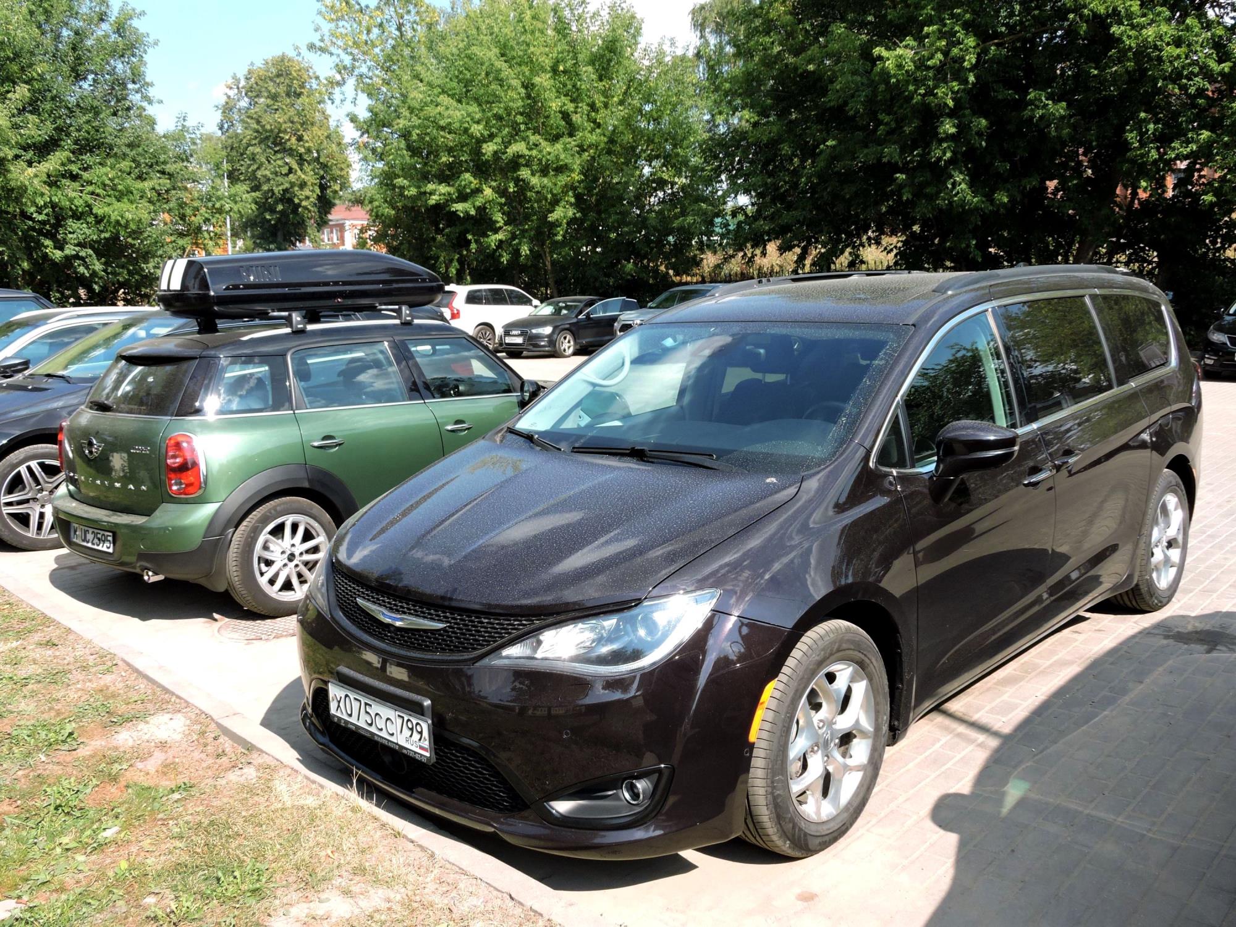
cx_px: 618
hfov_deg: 60.0
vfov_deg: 46.8
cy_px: 464
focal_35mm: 30
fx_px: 1071
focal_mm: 5.4
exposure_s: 1/400
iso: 100
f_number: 3.5
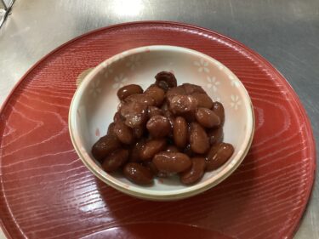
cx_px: 160
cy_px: 120
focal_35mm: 31
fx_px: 286
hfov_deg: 58.4
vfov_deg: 45.4
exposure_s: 1/40
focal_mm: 3.3
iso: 400
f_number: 2.4
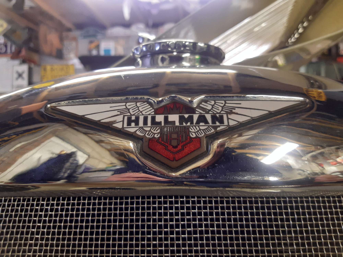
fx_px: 258
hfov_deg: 67.3
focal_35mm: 26
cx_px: 172
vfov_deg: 53.1
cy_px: 128
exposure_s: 1/50
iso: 250
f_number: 1.7
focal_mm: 3.92
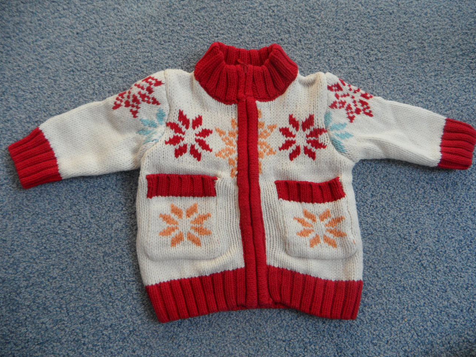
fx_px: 344
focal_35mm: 25
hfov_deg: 69.4
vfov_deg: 54.9
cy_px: 178
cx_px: 246
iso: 80
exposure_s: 1/180
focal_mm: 4.1
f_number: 2.9
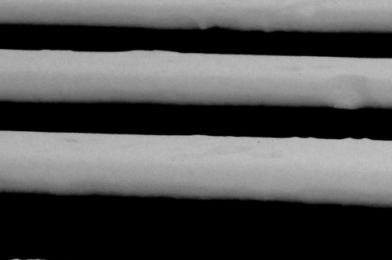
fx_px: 5099
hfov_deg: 4.4
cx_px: 546
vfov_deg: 2.9
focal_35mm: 469
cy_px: 318
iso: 1600
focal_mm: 62
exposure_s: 1/40
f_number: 5.3
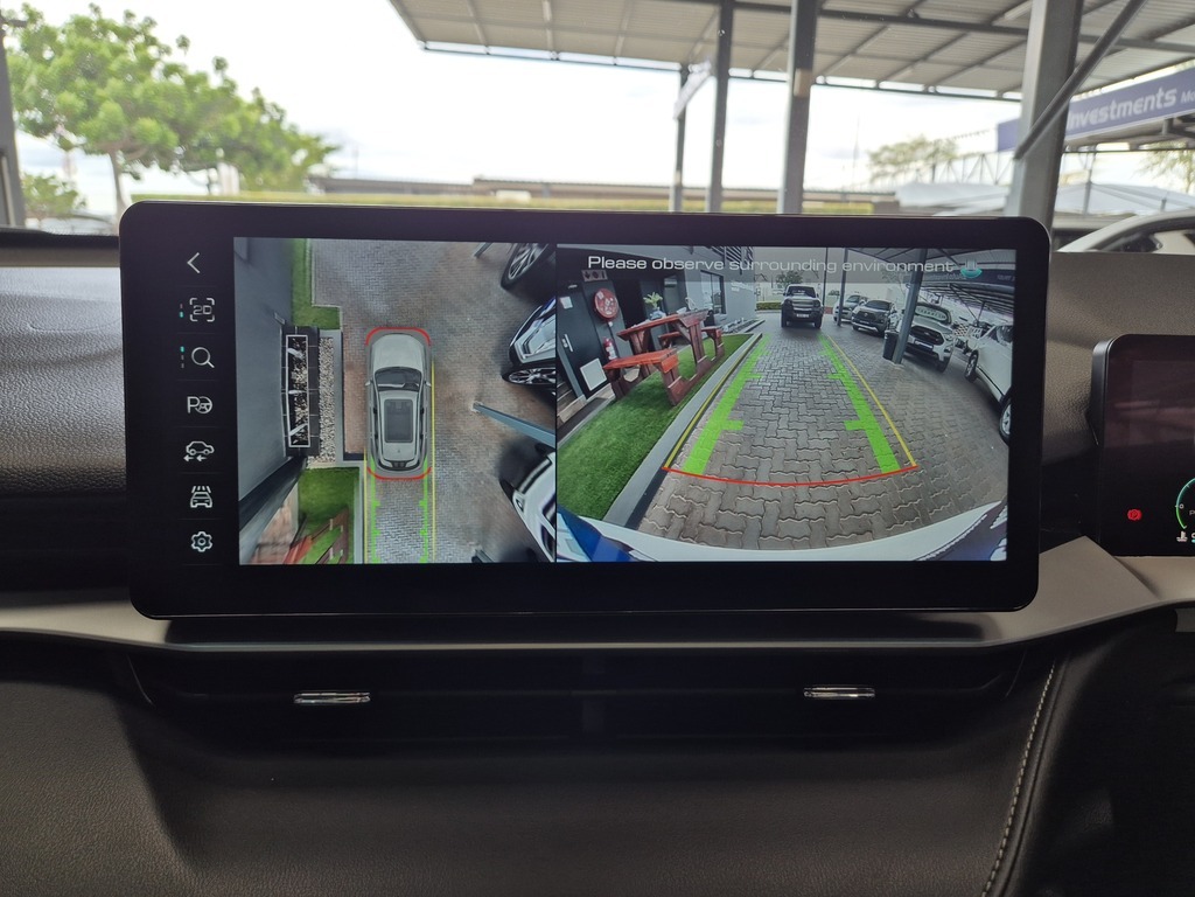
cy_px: 448
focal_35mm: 23
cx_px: 598
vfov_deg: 58.9
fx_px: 794
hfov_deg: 73.9
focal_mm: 5.4
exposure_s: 1/180
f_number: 1.8
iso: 50
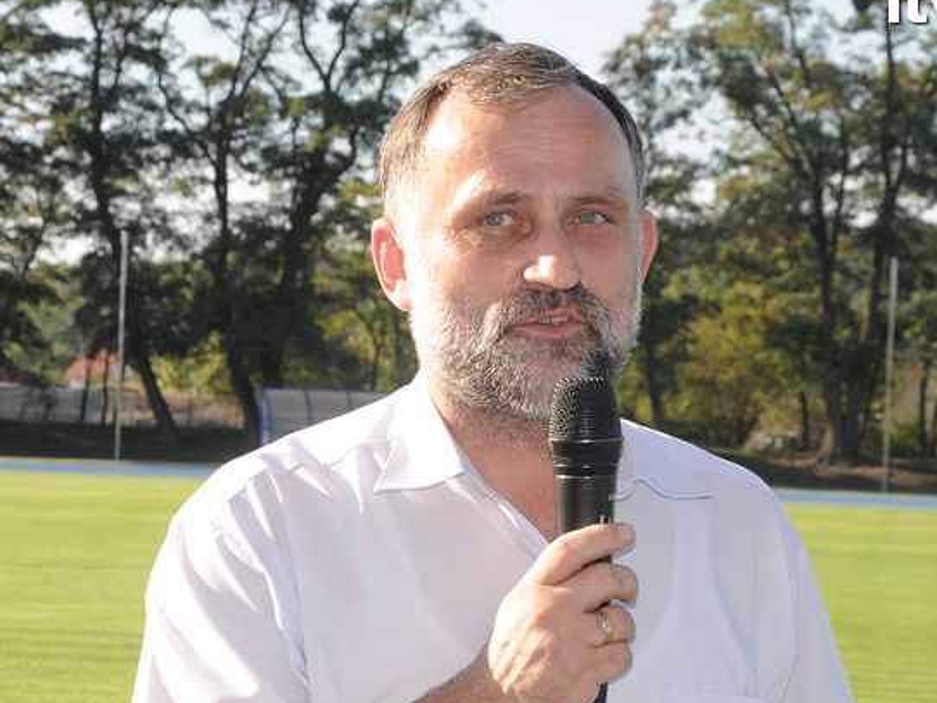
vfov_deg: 11.3
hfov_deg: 15.0
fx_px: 3548
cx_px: 541
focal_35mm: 131
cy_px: 438
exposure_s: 1/200
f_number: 13
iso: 400
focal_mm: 58
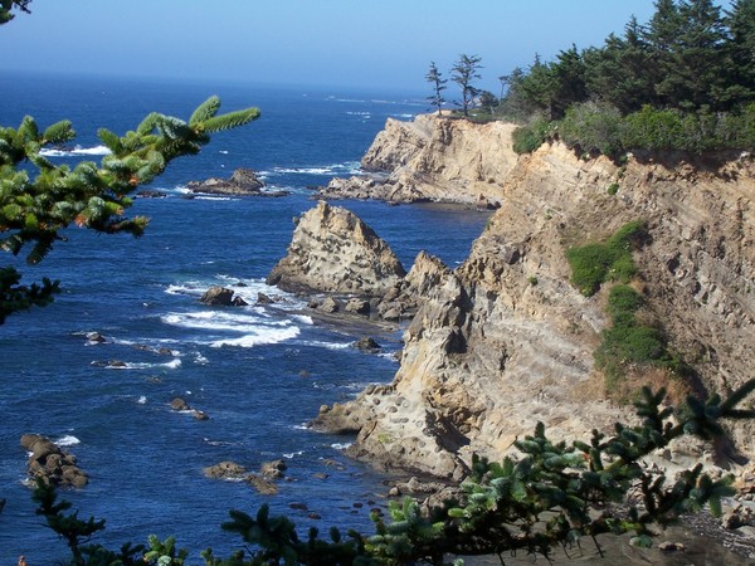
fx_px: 2661
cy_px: 283
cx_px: 378
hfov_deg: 16.1
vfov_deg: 12.1
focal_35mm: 122
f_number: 5.6
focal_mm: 21
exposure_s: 1/350
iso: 80
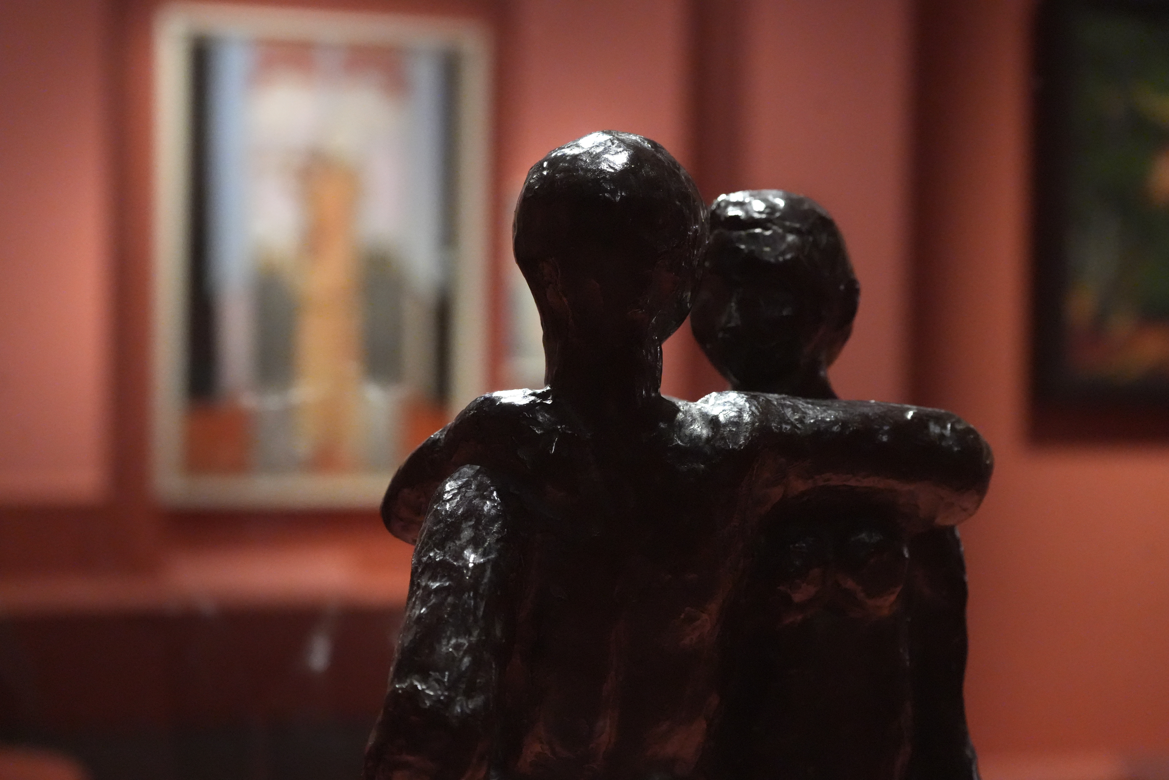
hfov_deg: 28.8
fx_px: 2273
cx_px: 584
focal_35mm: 70
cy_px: 390
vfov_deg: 19.5
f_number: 5
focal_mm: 70
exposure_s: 1/160
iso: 12800
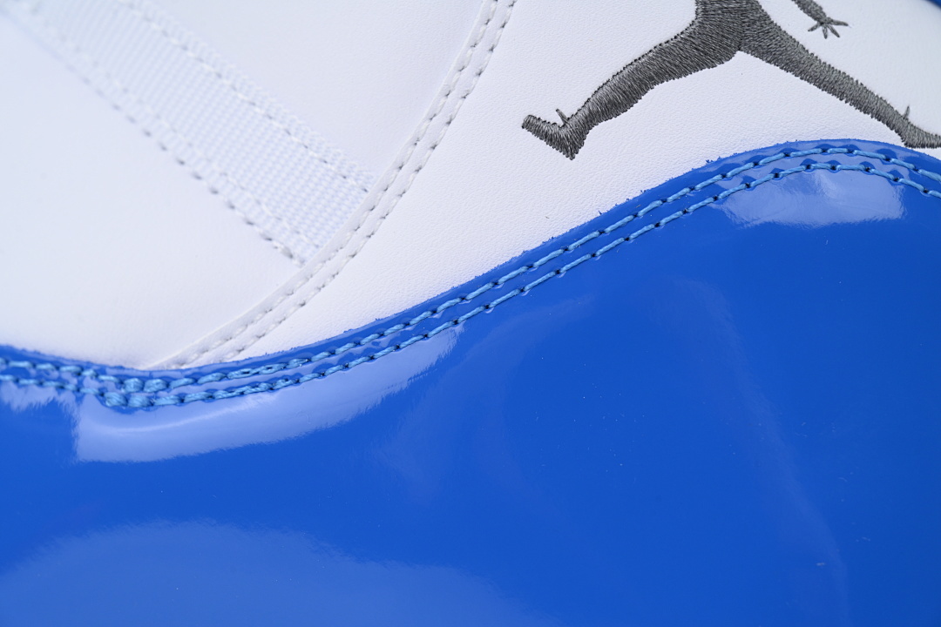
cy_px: 314
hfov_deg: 17.8
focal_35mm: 115
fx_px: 3006
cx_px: 470
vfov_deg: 11.9
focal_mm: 115
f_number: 11
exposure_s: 1/100
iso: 400
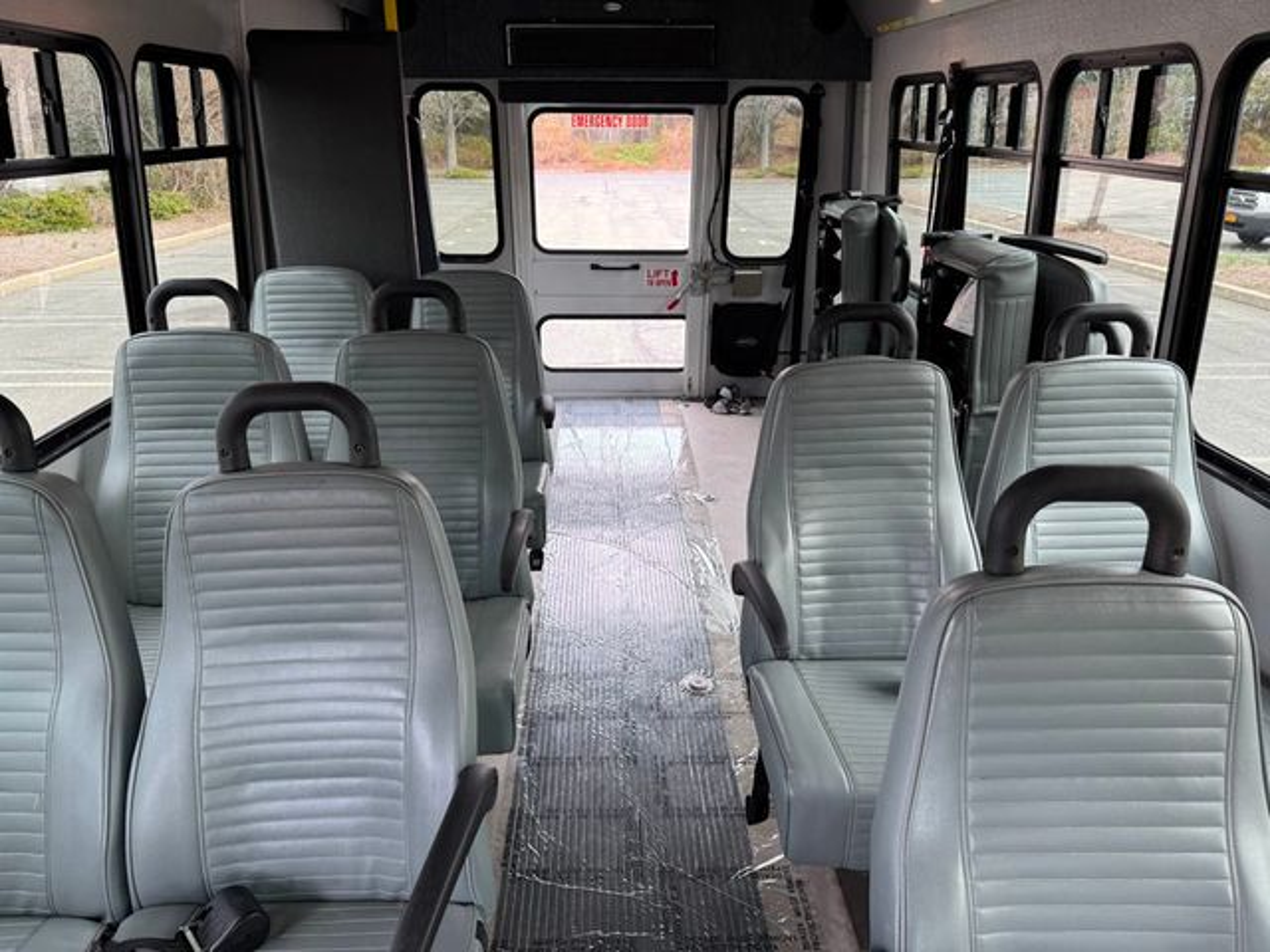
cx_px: 635
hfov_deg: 71.6
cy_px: 476
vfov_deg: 56.8
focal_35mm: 24
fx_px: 881
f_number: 1.78
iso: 64
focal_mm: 6.76
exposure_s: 1/121
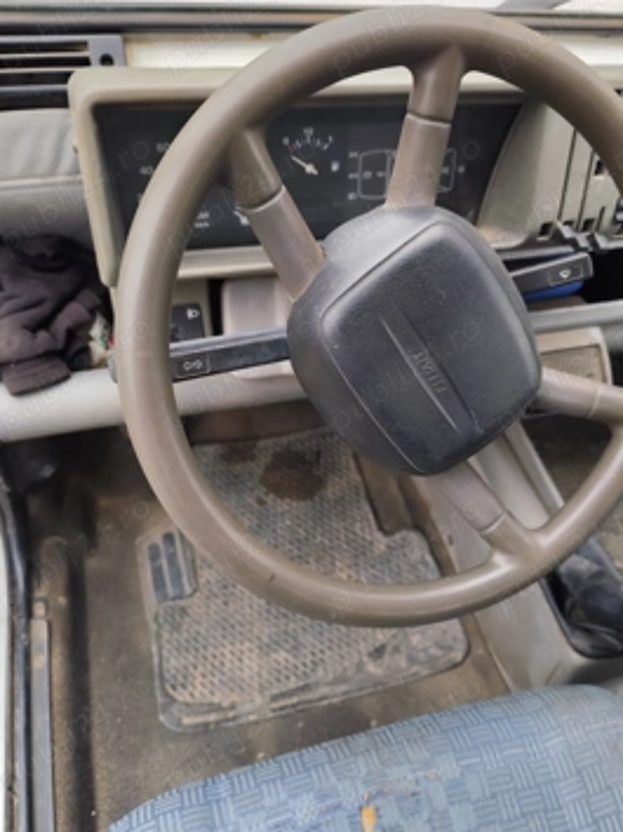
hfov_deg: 53.0
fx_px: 625
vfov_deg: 67.3
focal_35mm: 26
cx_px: 322
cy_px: 414
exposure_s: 1/100
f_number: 1.65
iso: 250
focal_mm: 6.14
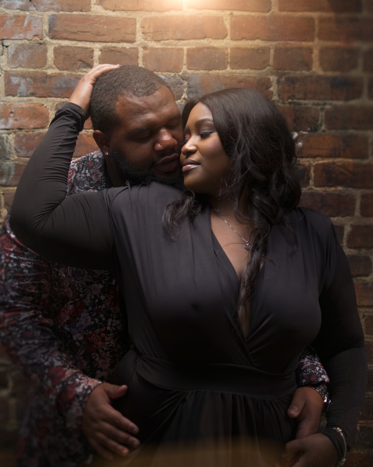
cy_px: 233
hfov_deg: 20.4
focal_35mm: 75
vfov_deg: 25.4
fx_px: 1035
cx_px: 193
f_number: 1.4
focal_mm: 35
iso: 320
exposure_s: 1/180
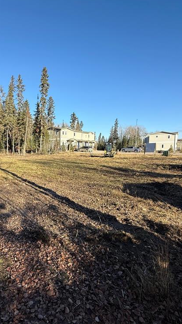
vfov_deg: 83.9
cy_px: 162
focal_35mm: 21
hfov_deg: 51.3
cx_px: 46
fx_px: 180
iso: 50
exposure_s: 1/1125
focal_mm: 2.22
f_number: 2.2
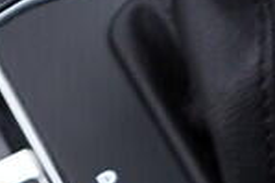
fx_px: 1892
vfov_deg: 5.5
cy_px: 29
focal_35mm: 248
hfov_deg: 8.3
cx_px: 284
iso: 200
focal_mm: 24
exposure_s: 1/40
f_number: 2.8
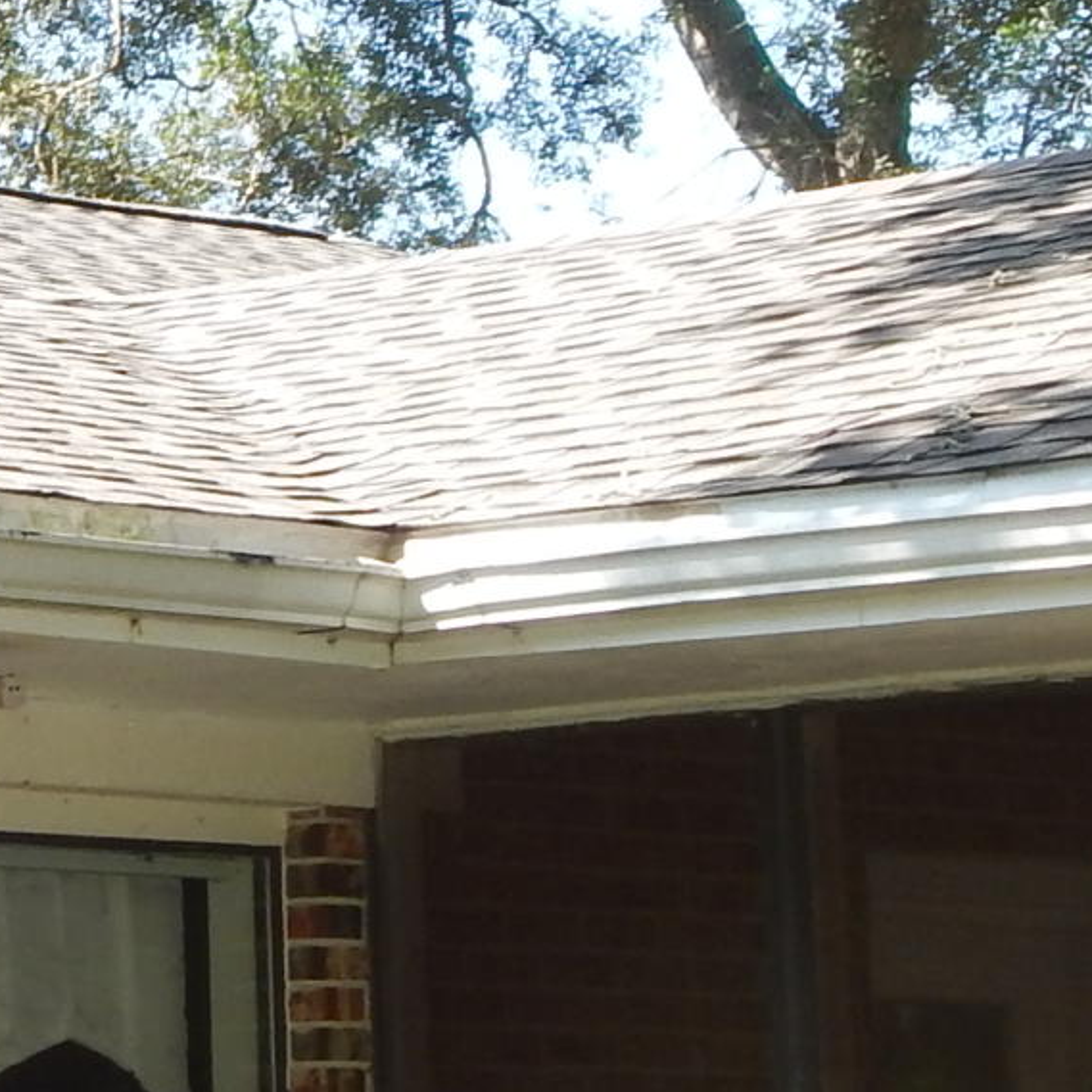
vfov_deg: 9.9
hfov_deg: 9.4
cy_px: 614
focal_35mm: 177
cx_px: -954
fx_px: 6317
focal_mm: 6.8
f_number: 3.4
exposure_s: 1/320
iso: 125
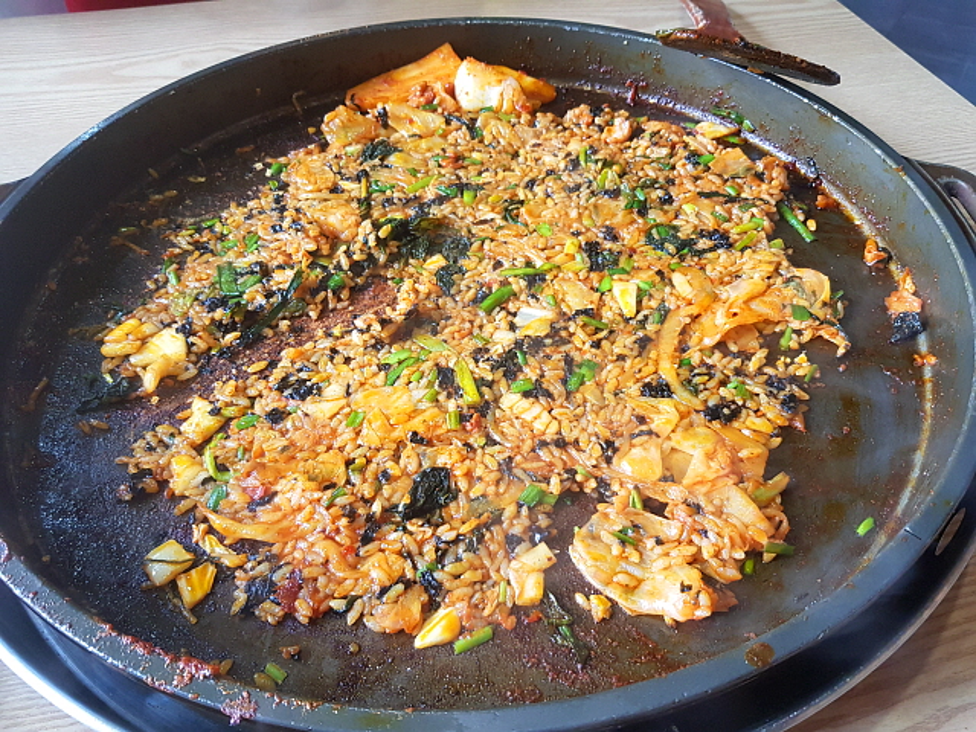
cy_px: 366
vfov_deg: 53.1
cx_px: 488
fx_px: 733
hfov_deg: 67.3
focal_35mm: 26
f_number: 1.7
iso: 200
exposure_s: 1/60
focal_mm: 4.3
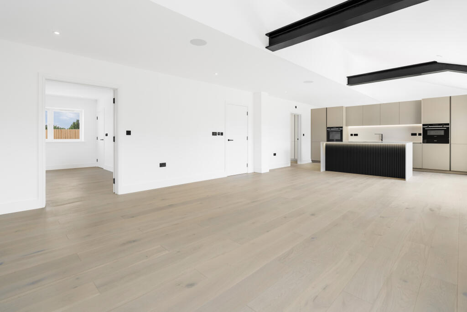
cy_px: 156
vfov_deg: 73.8
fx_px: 208
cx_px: 234
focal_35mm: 16
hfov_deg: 96.7
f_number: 4
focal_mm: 16
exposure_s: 1/3200
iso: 500
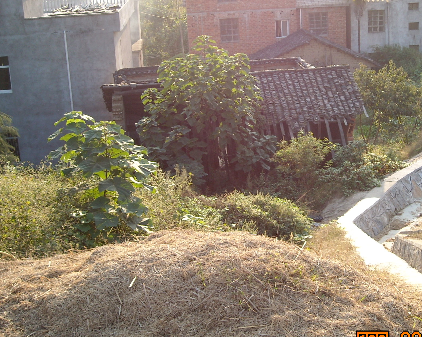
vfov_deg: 26.6
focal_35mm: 57
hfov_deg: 32.5
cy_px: 132
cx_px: 306
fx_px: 712
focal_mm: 5.7
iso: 64
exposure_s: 1/228
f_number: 2.8
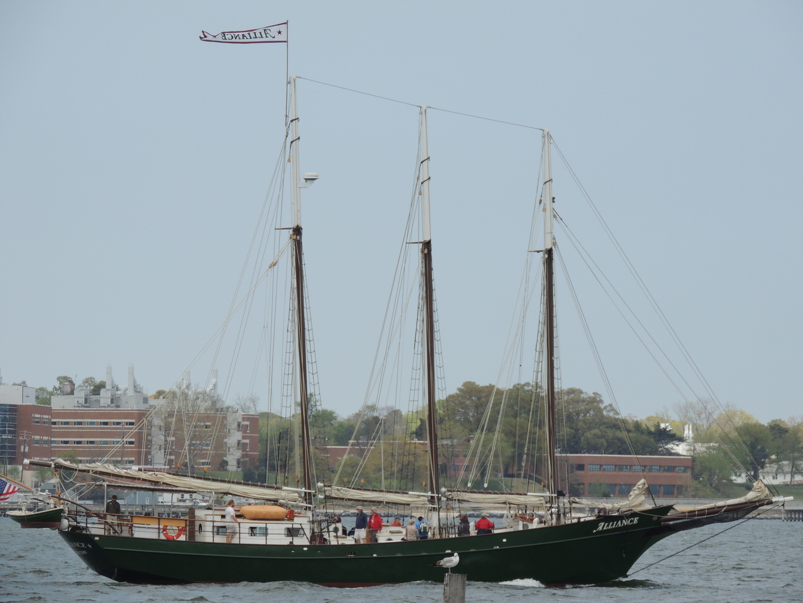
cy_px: 302
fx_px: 6379
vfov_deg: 5.4
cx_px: 402
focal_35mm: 275
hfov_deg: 7.2
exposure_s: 1/640
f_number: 4.7
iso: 100
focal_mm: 49
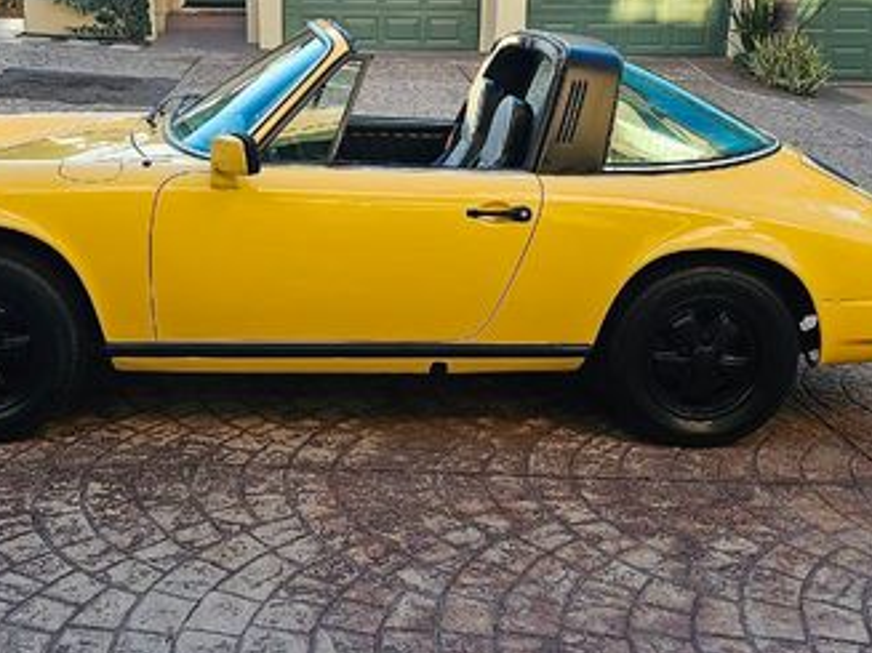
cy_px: 235
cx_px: 349
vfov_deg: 32.0
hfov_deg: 41.9
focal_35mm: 45
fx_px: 1133
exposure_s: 1/359
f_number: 1.7
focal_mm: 6.3
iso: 64
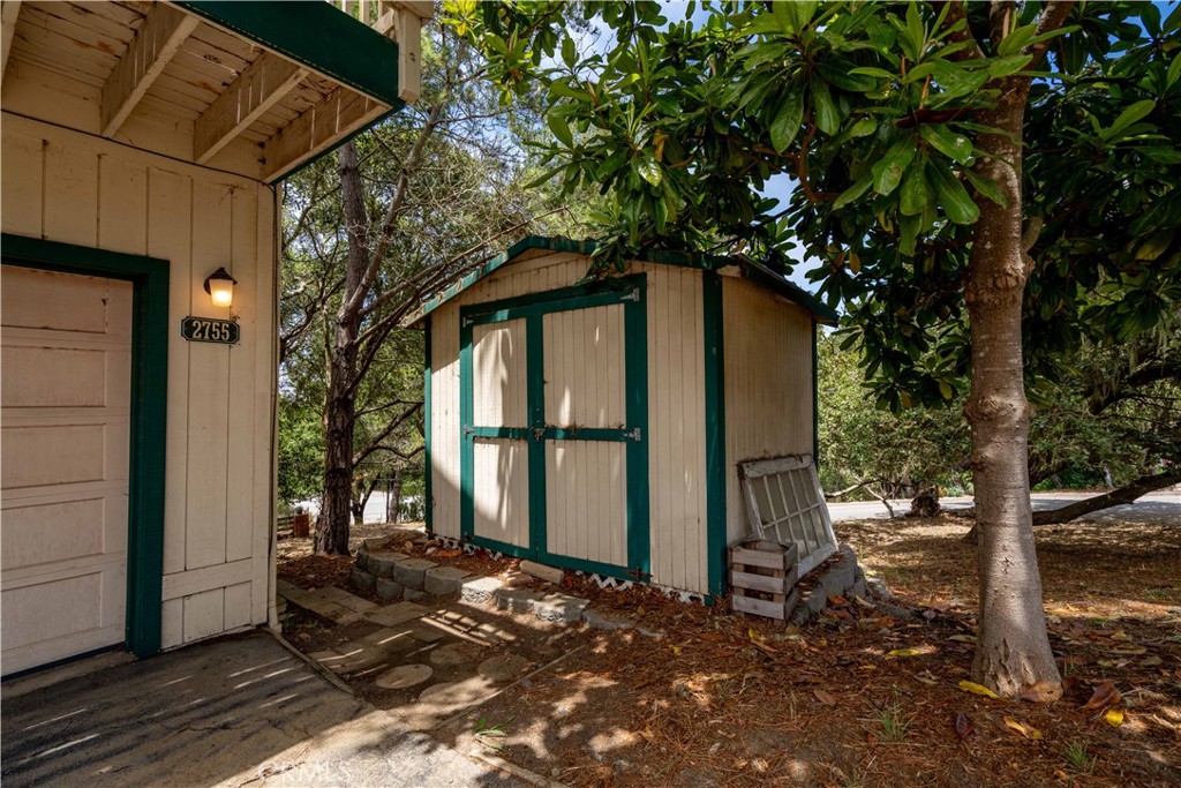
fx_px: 525
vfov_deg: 73.8
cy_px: 394
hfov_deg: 96.7
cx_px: 590
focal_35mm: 16
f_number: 7.1
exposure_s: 1/125
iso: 100
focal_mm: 16
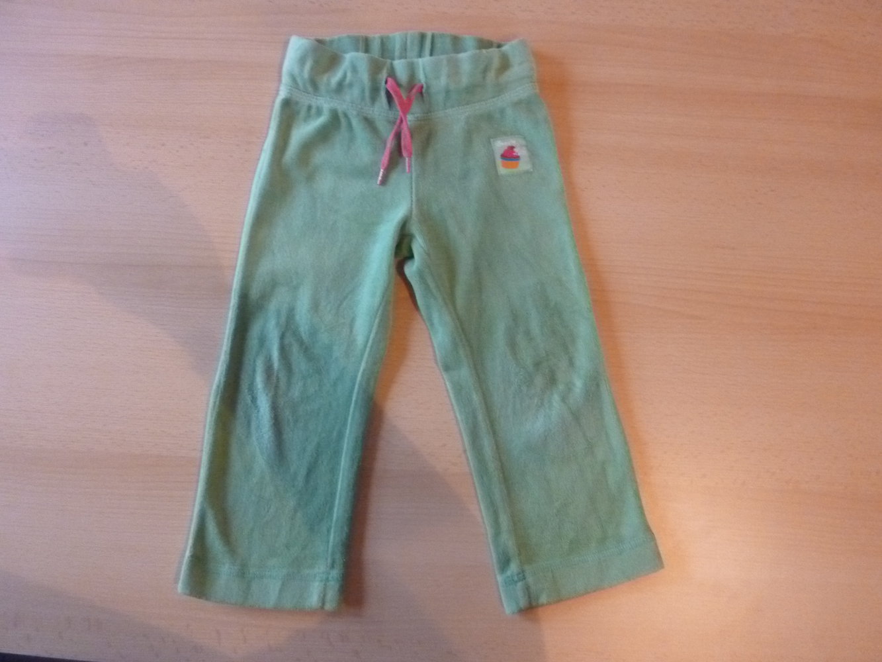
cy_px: 331
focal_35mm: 25
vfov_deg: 54.9
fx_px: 637
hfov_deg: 69.4
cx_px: 441
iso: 800
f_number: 3.3
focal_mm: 4.5
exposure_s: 1/15
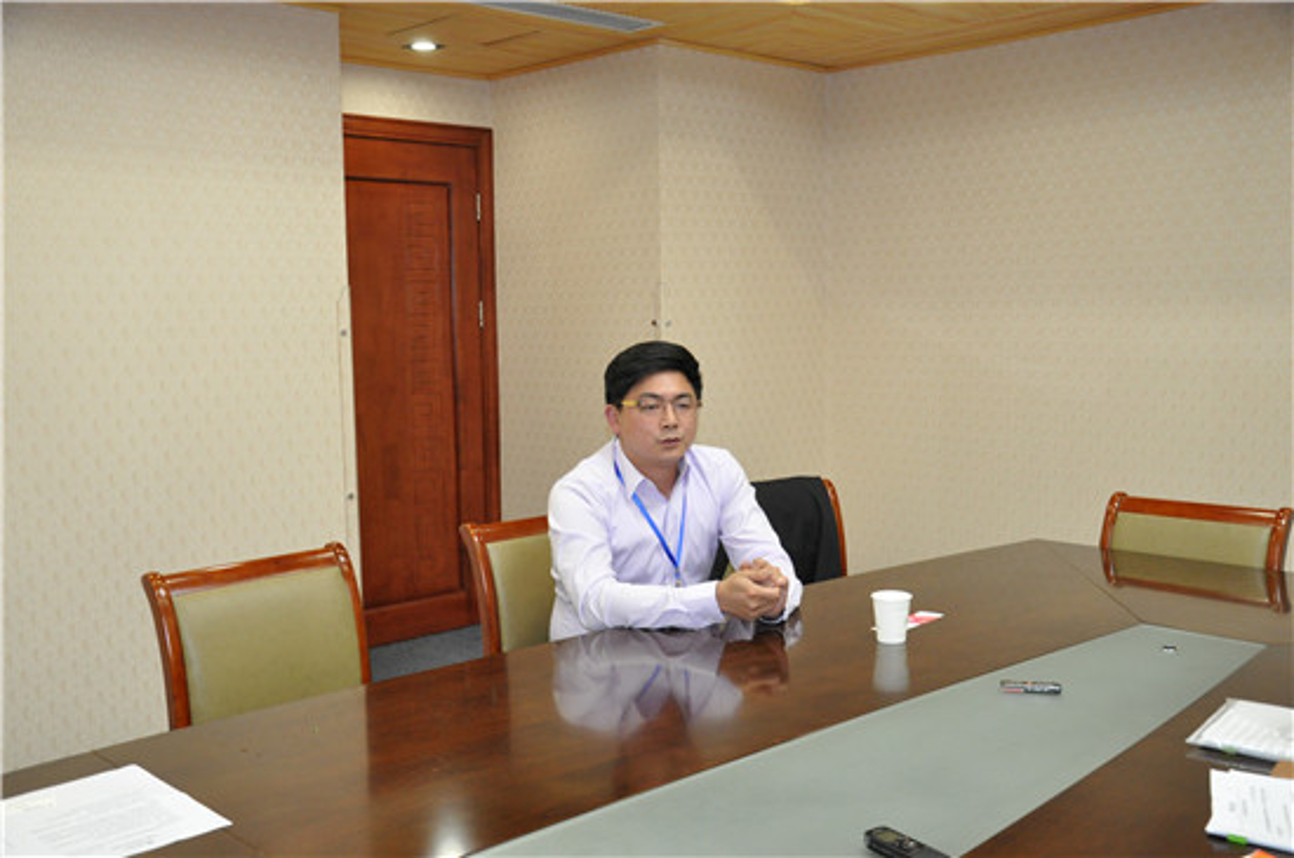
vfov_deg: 36.8
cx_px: 647
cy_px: 429
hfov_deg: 53.2
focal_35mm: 36
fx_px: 1292
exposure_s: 1/80
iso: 1600
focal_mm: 24
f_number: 5
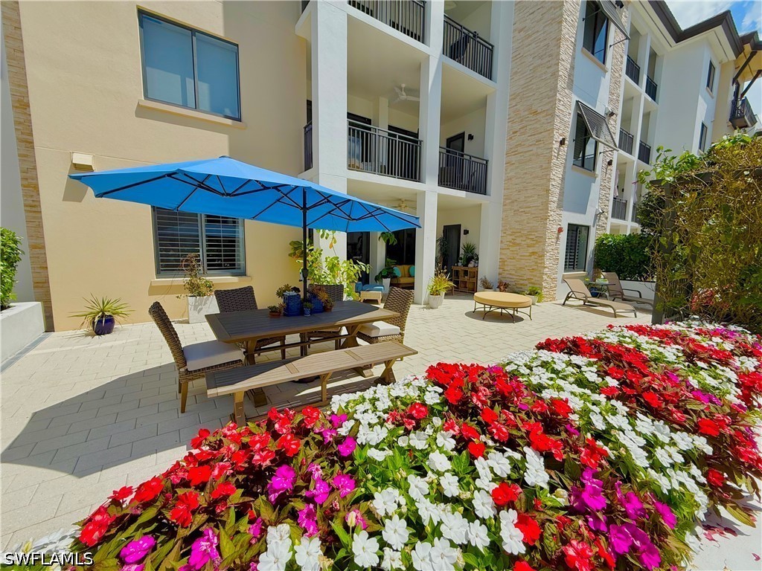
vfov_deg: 85.7
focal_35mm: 14
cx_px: 381
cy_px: 286
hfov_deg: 102.1
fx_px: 308
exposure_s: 1/3125
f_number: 2.2
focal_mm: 2.22
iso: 50
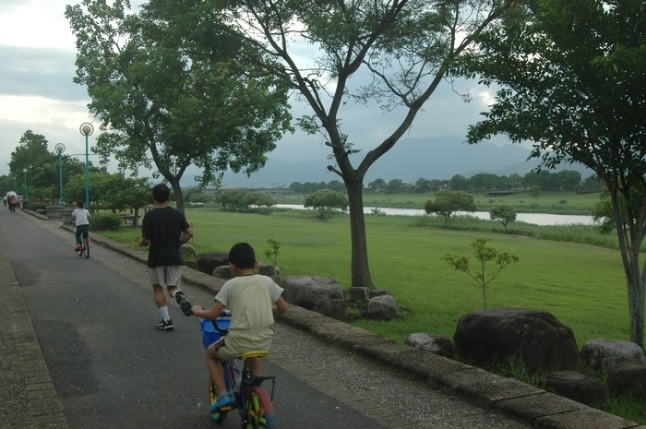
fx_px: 699
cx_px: 323
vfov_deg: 34.1
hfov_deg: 49.6
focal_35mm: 39
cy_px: 214
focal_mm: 26
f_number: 8
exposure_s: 1/160
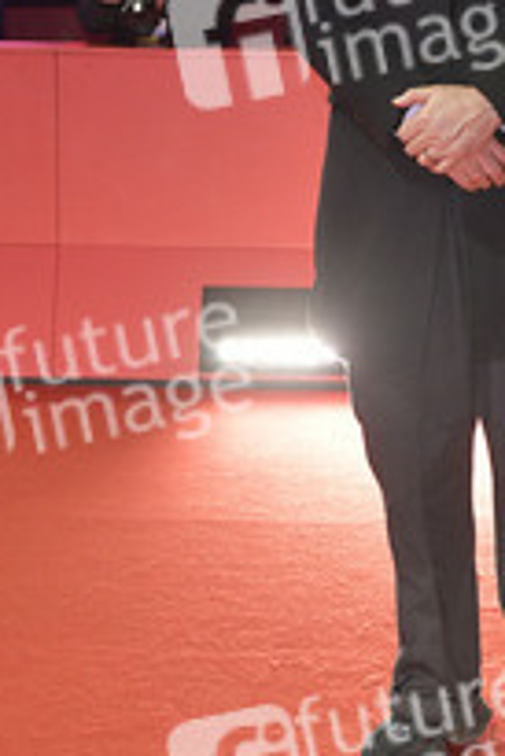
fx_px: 1554
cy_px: 207
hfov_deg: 18.1
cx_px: 464
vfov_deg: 27.0
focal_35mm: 74
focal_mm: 38
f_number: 6.3
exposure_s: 1/250
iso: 2000
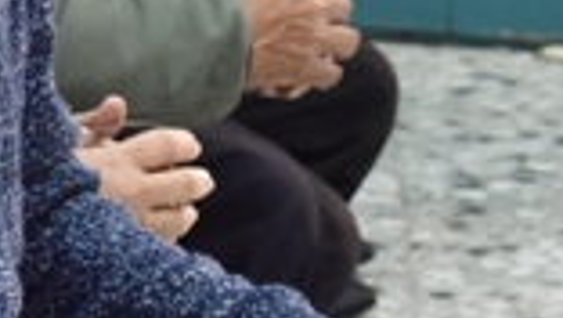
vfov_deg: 3.7
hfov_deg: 6.4
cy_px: 63
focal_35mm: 330
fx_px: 4930
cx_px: -408
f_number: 6.3
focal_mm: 48
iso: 2500
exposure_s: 1/160
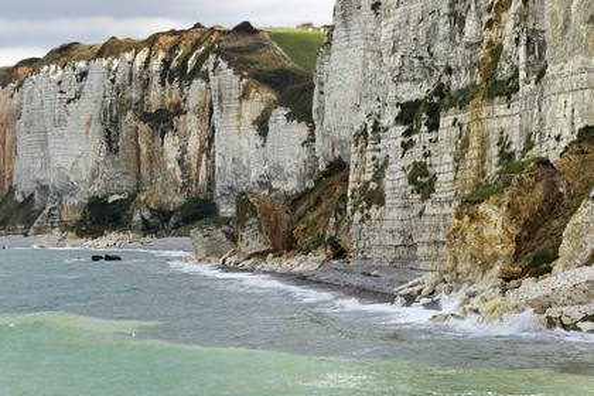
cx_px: 297
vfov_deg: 7.4
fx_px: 3052
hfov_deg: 11.1
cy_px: 198
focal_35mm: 185
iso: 200
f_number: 10
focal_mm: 185
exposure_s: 1/250
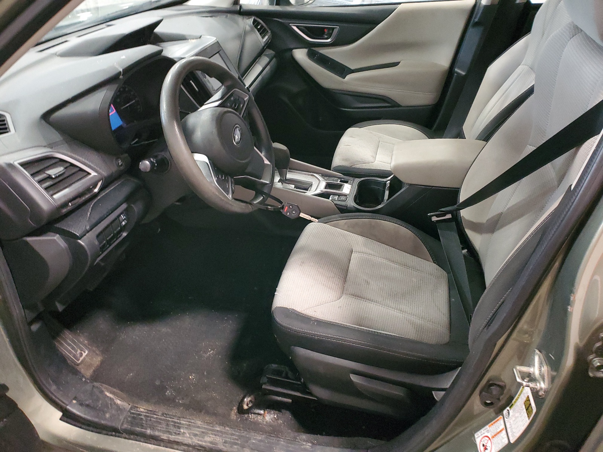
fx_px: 453
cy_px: 226
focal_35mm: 26
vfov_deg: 53.1
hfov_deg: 67.3
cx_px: 302
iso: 460
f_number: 1.5
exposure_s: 1/15
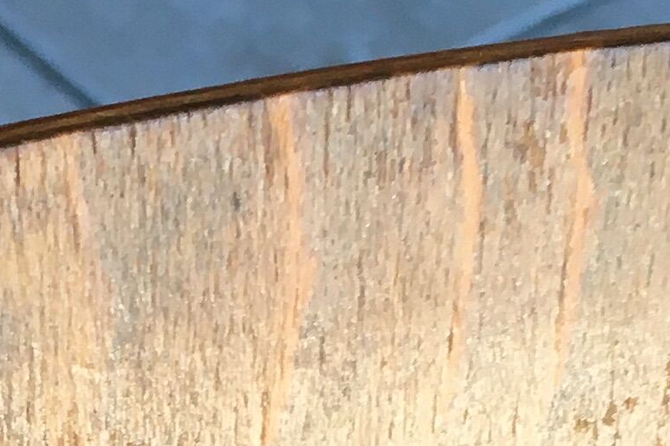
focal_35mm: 158
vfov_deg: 8.3
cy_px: 818
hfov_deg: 12.9
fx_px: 2940
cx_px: 75
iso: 32
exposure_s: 1/33
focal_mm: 4.15
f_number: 2.2
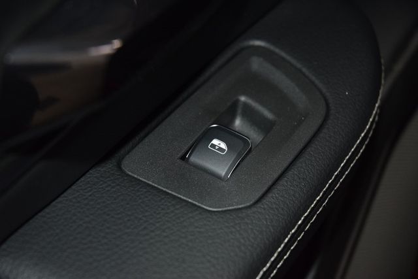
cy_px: 140
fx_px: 1219
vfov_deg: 13.0
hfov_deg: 19.5
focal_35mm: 105
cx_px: 209
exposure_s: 1/100
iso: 1600
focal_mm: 70
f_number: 4.5
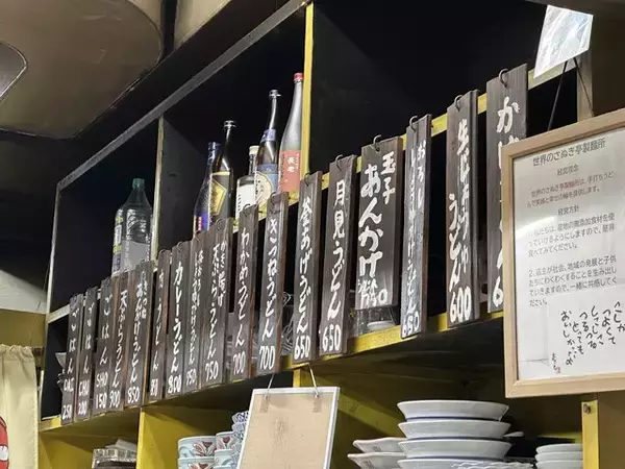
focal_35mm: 77
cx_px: 312
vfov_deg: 19.1
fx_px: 1390
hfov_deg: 25.3
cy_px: 234
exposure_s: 1/60
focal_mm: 9
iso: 320
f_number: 2.8
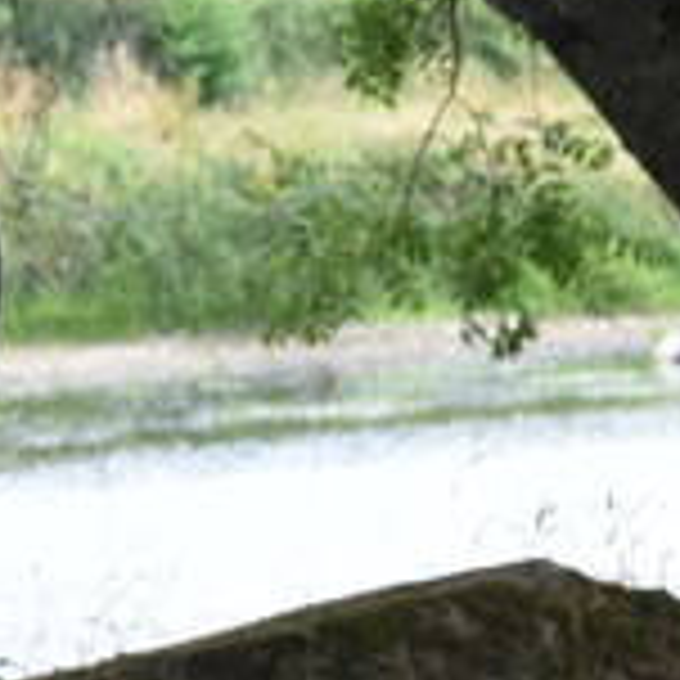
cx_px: -1603
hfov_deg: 6.0
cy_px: 356
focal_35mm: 265
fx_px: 5890
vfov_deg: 6.6
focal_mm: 46
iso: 500
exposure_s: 1/60
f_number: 5.6
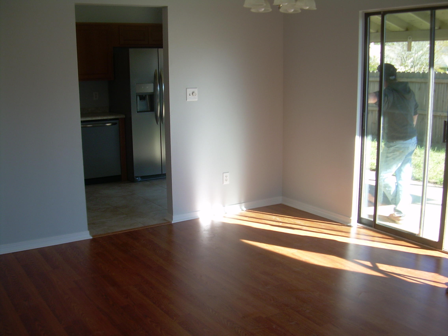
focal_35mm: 38
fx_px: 492
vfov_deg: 37.7
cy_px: 168
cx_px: 224
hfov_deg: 49.0
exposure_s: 1/115
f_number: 2.8
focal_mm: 6.3
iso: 50
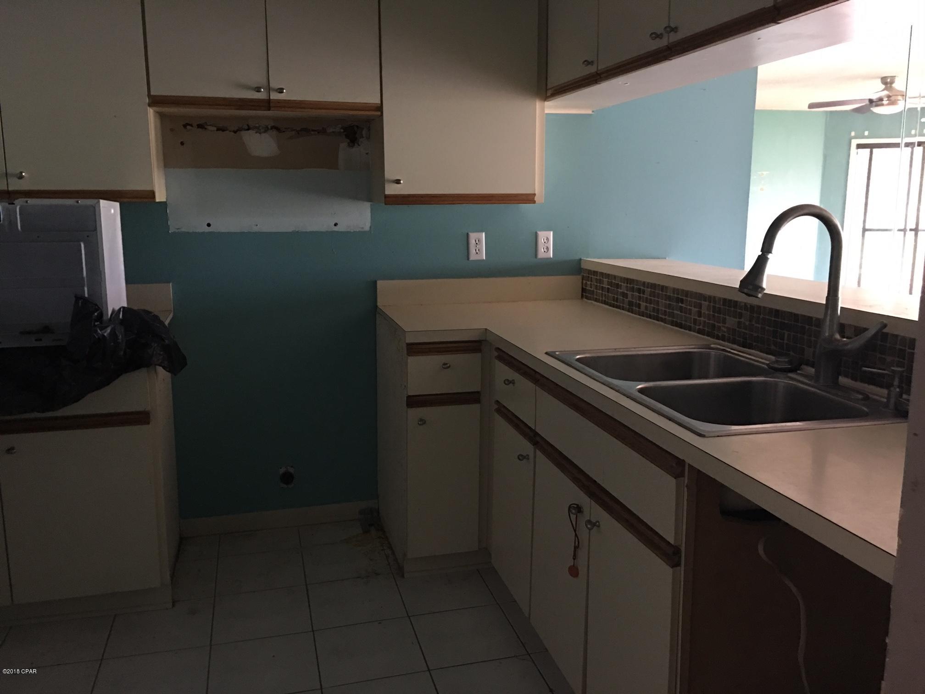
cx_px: 462
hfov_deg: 61.7
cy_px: 347
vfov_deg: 48.2
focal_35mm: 29
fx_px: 775
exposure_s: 1/4
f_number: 2.2
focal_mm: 4.15
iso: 64
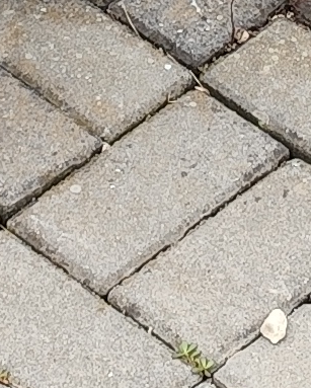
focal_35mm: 239
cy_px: -695
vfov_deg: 7.3
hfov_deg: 6.5
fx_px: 2747
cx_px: 319
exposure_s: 1/100
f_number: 1.65
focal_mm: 6.19
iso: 80
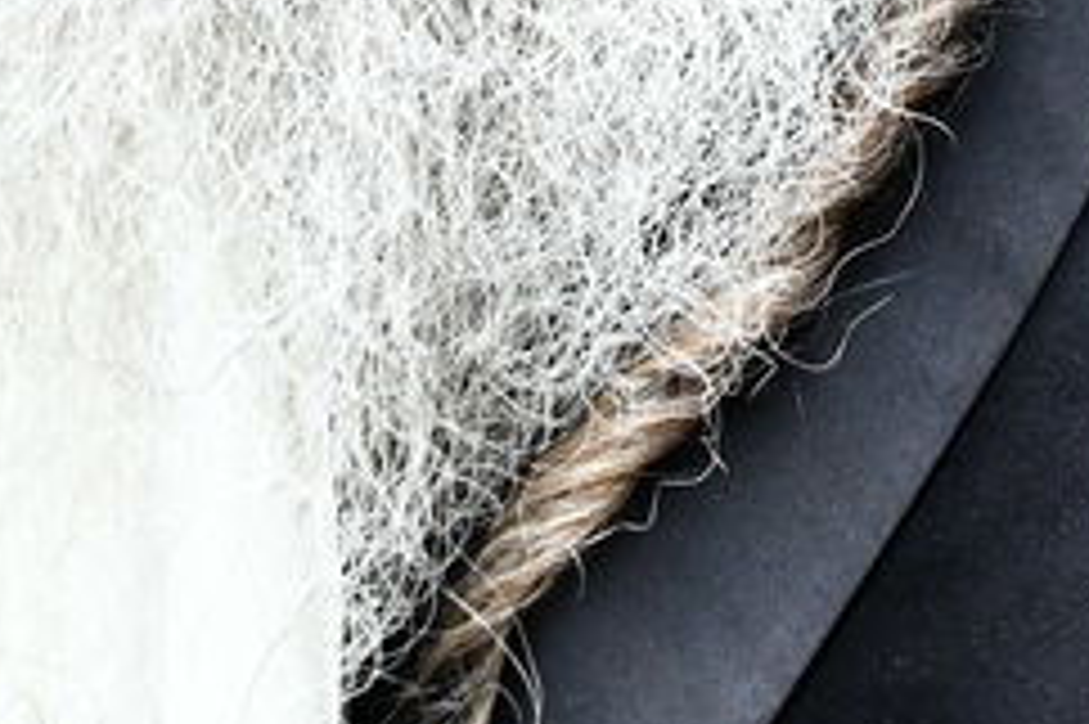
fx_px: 7708
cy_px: -816
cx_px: 1062
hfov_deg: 8.0
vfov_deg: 5.3
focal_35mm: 255
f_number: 6.3
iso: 1250
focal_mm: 44
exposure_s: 1/200
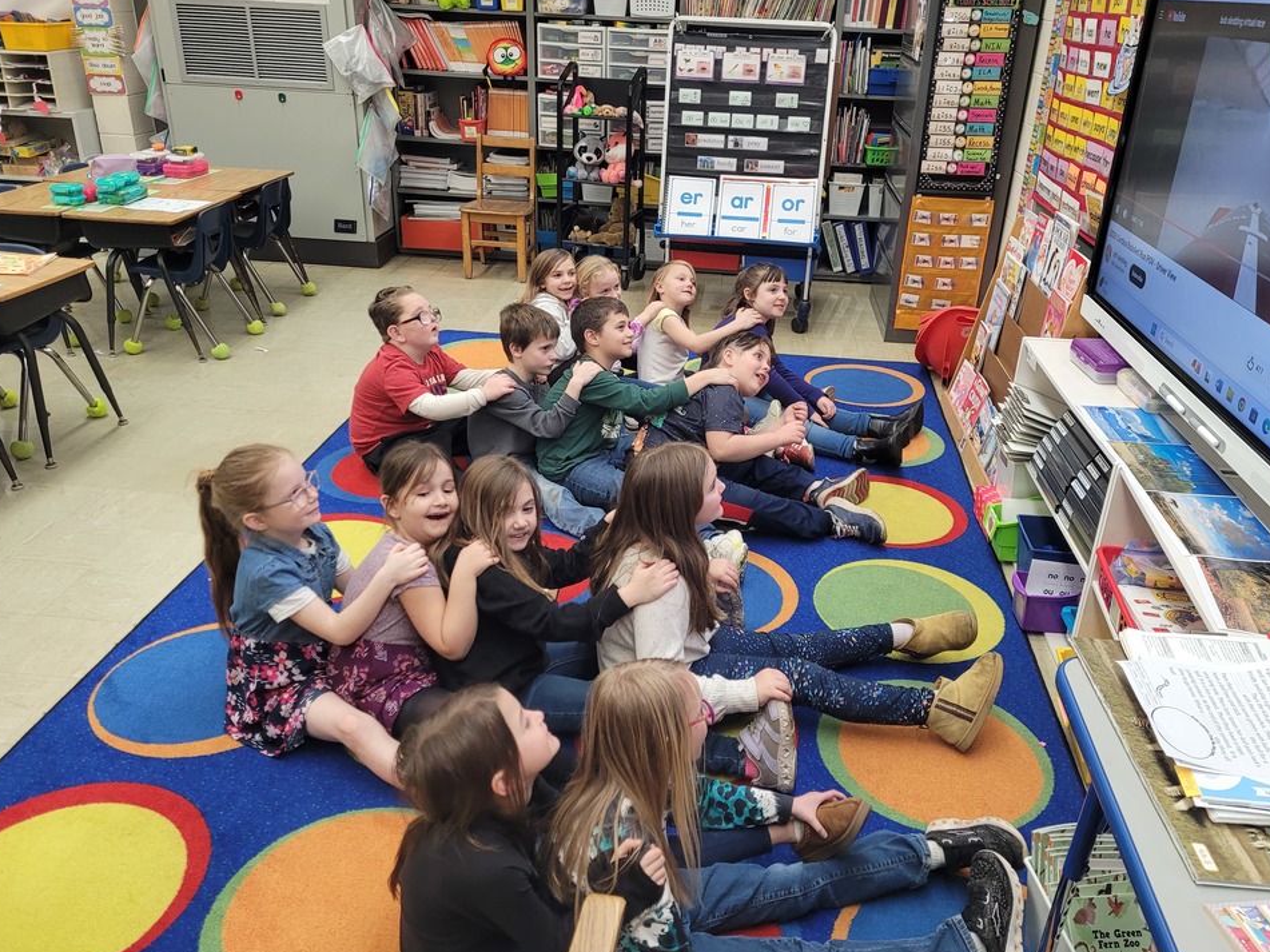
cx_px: 664
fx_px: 1027
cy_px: 470
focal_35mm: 28
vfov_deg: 49.7
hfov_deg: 63.4
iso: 250
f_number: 1.8
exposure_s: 1/60
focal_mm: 5.4
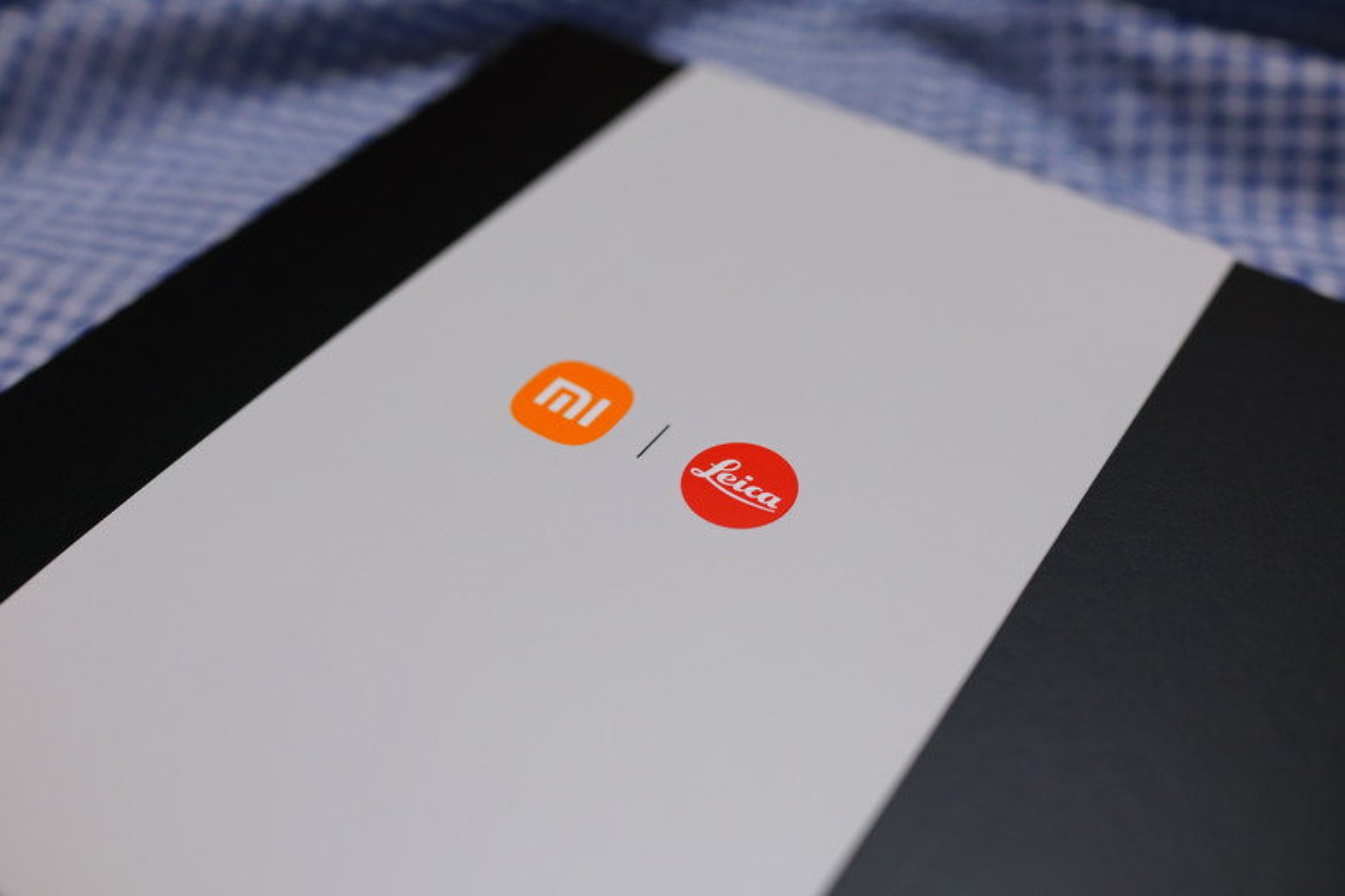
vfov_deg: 37.9
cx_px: 672
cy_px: 448
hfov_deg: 54.4
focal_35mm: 35
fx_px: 1308
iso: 800
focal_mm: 35
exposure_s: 1/125
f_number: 2.8
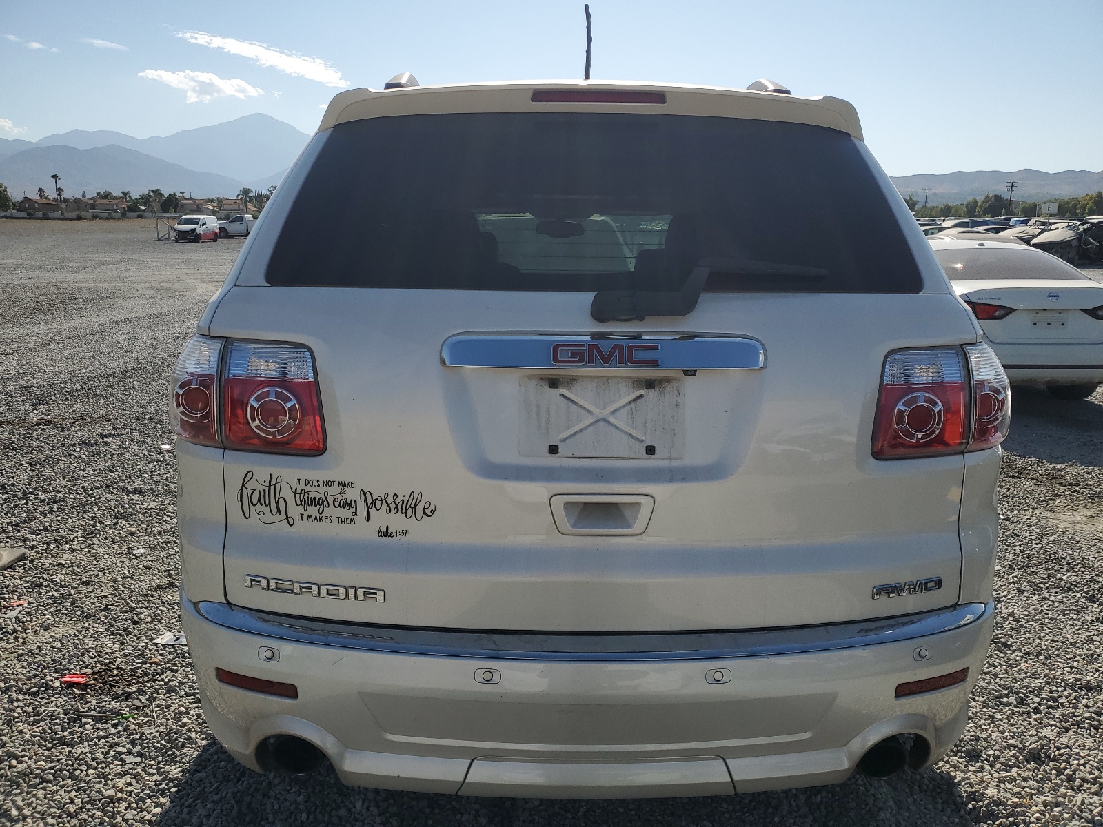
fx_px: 828
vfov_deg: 53.1
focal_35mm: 26
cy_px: 414
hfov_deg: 67.3
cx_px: 552
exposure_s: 1/5000
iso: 50
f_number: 1.5
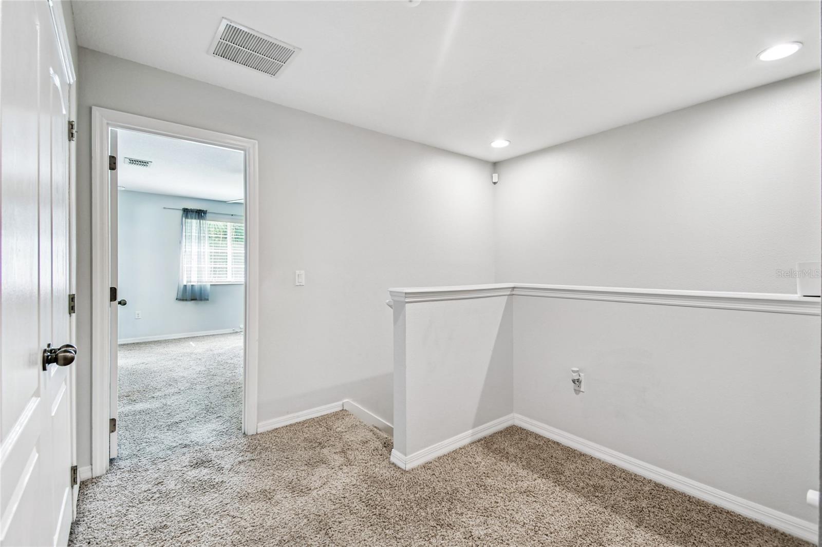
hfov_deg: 100.4
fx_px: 342
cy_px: 274
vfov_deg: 77.3
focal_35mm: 15
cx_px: 411
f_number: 5.6
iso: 100
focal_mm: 10
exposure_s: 1/8
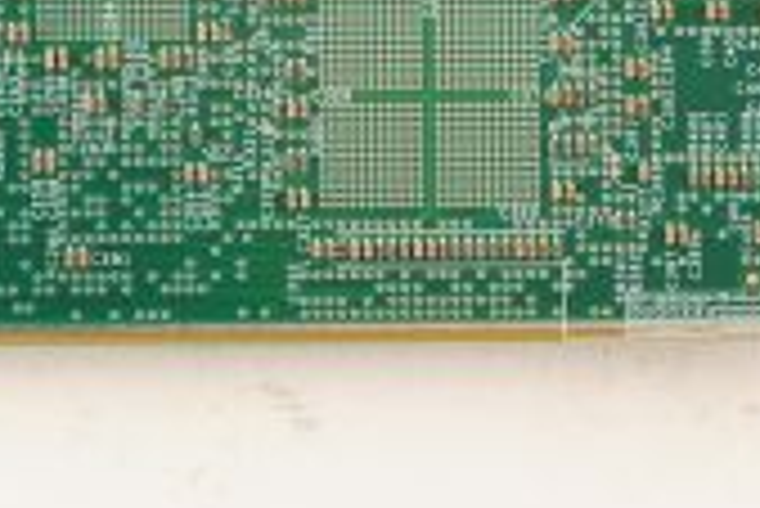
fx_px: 3740
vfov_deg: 7.6
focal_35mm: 177
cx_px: -144
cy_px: -290
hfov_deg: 11.4
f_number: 10
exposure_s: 1/160
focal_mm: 50
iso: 1600
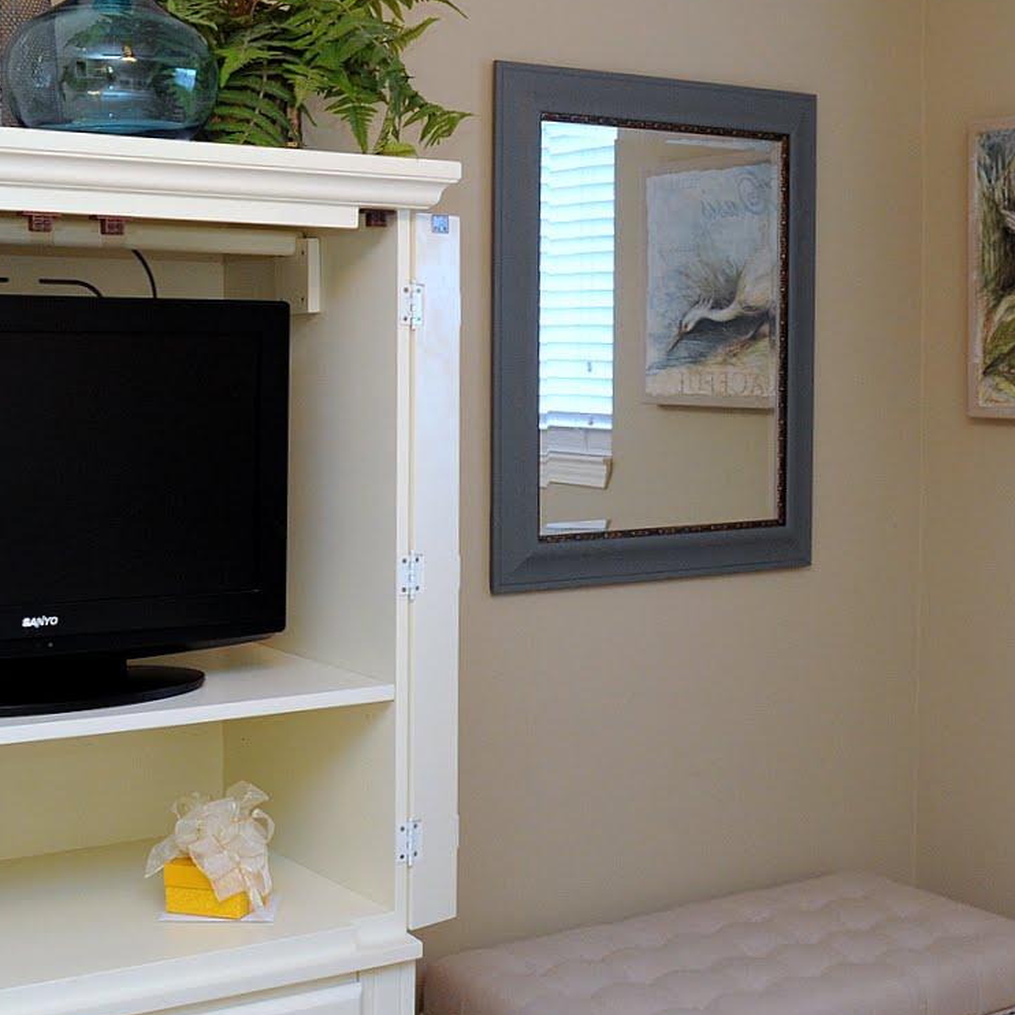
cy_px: 382
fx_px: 1460
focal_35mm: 44
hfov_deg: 38.3
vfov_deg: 38.1
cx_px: 558
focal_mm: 24
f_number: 8
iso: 1600
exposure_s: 1/60
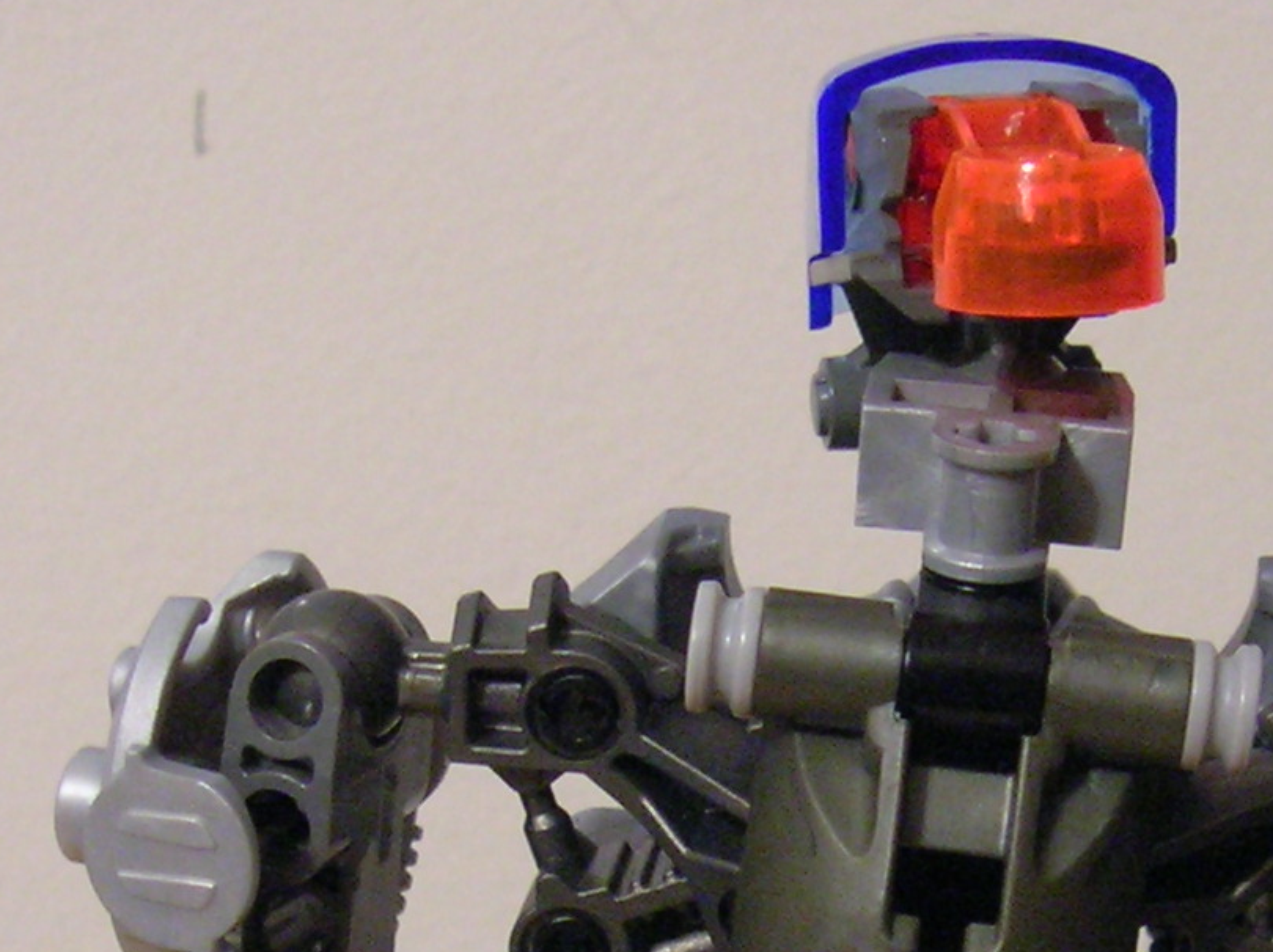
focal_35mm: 96
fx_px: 3527
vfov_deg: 15.1
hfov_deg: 20.4
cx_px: 842
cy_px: 985
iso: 200
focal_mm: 5.7
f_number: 2.9
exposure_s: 1/3.2
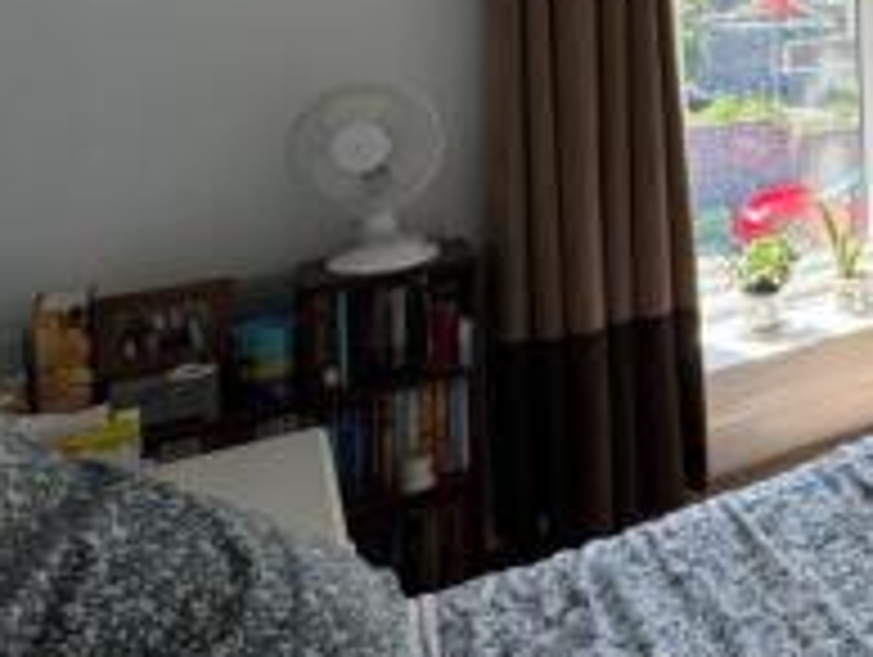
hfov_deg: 35.1
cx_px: 1055
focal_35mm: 42
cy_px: -20
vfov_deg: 31.5
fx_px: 1061
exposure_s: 1/181
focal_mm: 2.22
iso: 40
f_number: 2.2
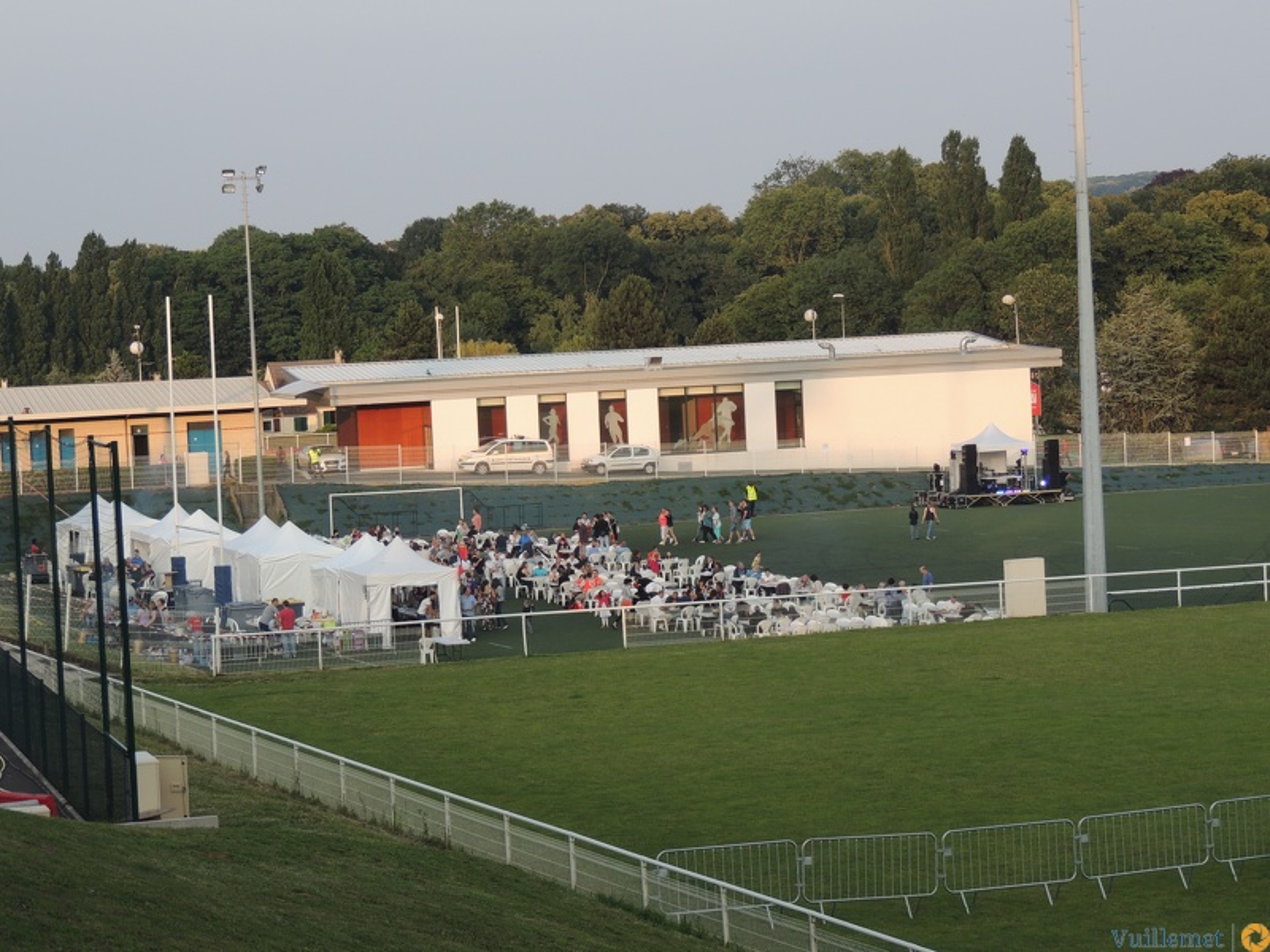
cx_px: 635
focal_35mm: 100
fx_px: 3669
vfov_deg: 14.8
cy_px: 476
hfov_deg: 19.6
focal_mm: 17.8
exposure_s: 1/200
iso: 100
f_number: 4.1
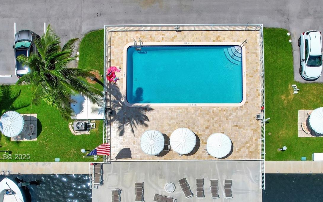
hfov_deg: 58.1
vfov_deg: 37.1
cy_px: 157
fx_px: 290
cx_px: 175
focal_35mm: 33
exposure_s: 1/3200
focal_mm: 8.38
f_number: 2.8
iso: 100
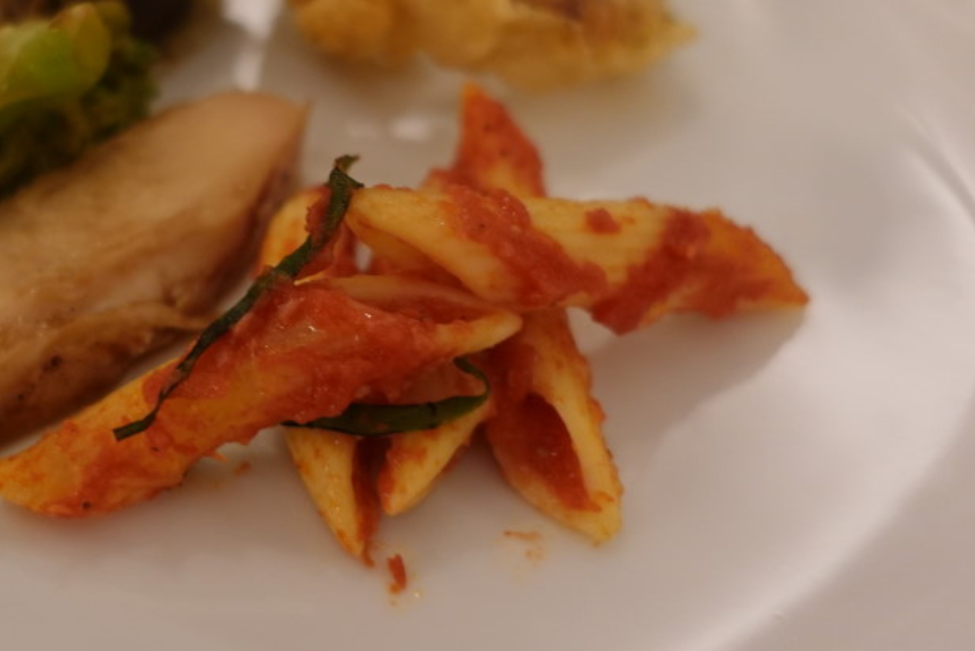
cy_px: 242
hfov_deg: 41.1
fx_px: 1273
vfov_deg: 28.6
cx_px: 291
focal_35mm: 47
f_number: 1.8
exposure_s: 1/30
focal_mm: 9.4
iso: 400
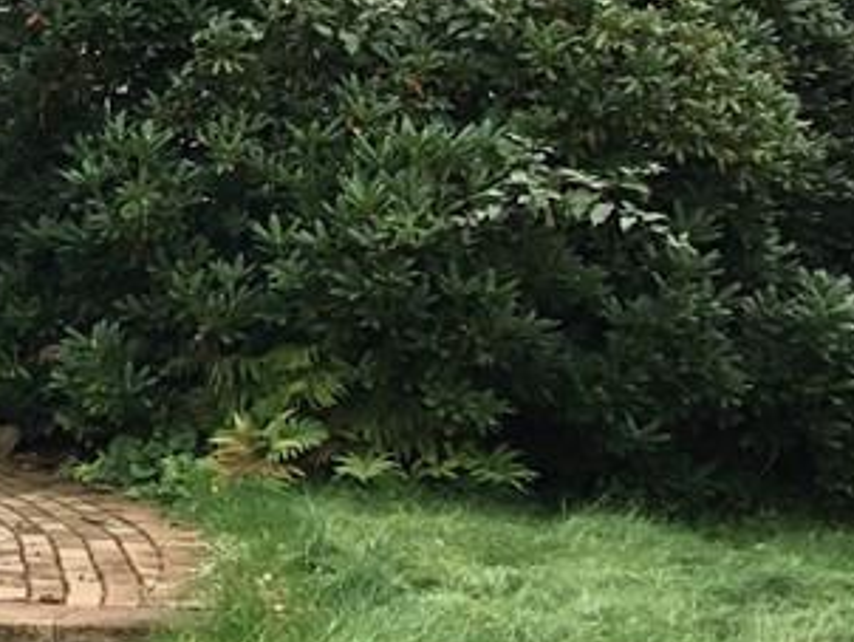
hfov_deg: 17.5
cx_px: -257
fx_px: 2592
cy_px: 91
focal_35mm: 105
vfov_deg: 14.0
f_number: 2.4
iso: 25
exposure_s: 1/331
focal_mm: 3.3
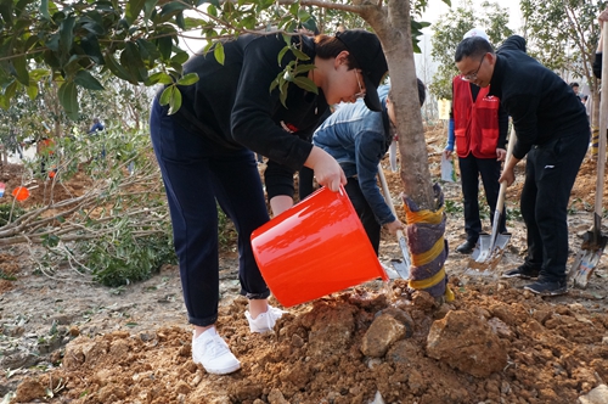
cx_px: 304
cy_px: 202
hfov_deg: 62.0
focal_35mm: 30
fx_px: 506
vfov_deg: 43.5
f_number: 7.1
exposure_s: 1/1250
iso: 1600
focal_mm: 20
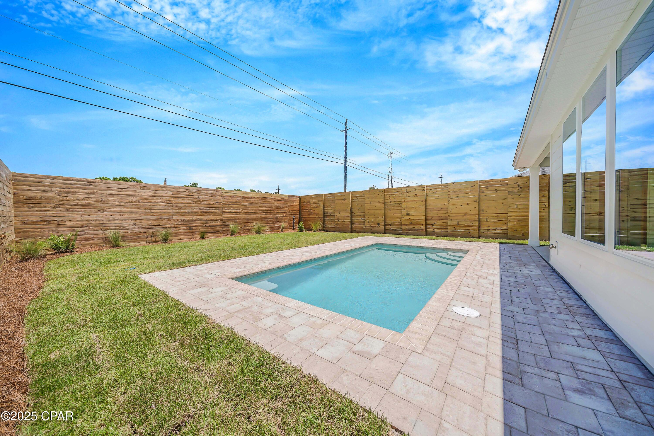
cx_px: 327
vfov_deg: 90.0
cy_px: 218
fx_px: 218
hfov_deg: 112.6
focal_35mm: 12
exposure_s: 1/1250
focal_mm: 12
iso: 100
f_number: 5.6
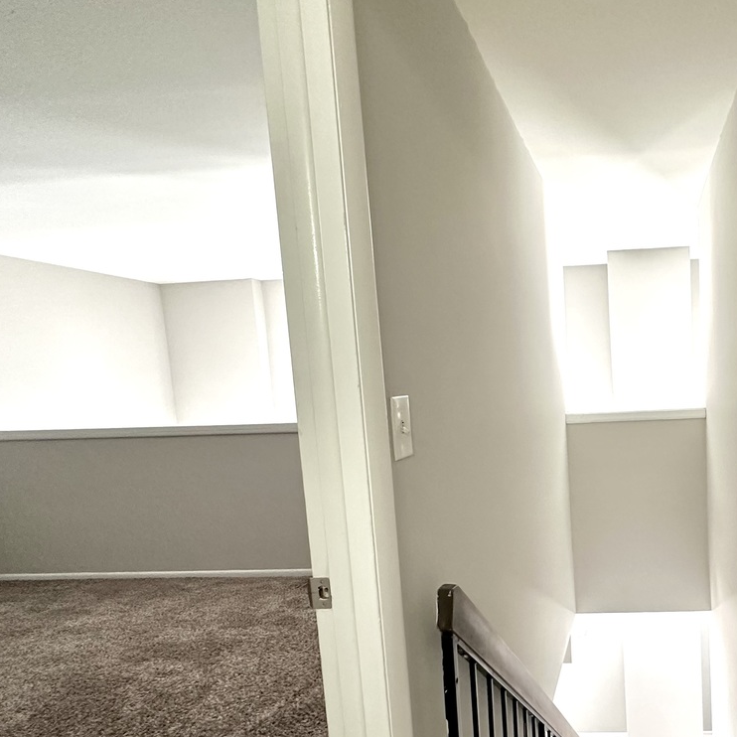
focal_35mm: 24
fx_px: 578
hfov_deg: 59.0
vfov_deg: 64.6
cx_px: 608
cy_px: 429
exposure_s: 1/120
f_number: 2.2
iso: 320
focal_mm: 2.22
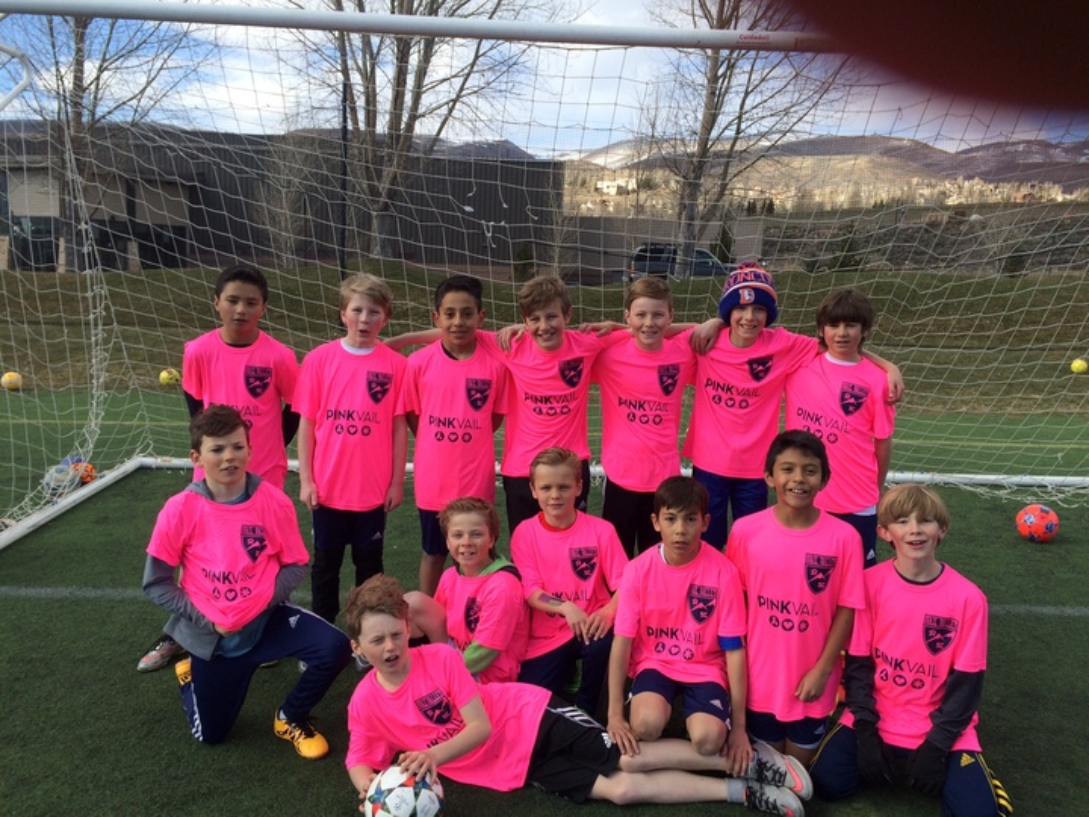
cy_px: 408
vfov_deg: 48.2
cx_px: 544
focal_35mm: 29
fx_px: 912
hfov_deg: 61.7
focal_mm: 4.15
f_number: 2.2
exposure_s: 1/912
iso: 32
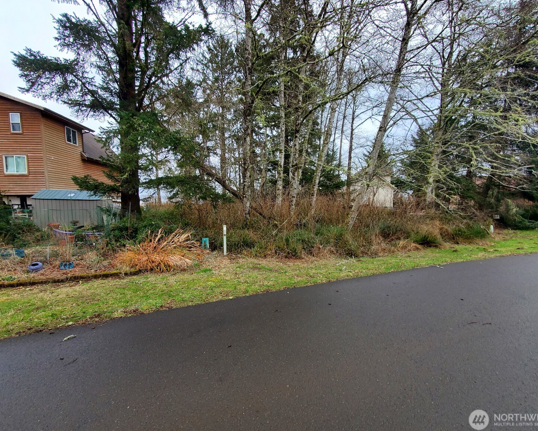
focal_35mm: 14
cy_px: 212
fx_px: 223
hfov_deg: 100.7
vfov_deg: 88.0
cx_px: 268
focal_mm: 1.8
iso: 50
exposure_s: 1/341
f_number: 2.2
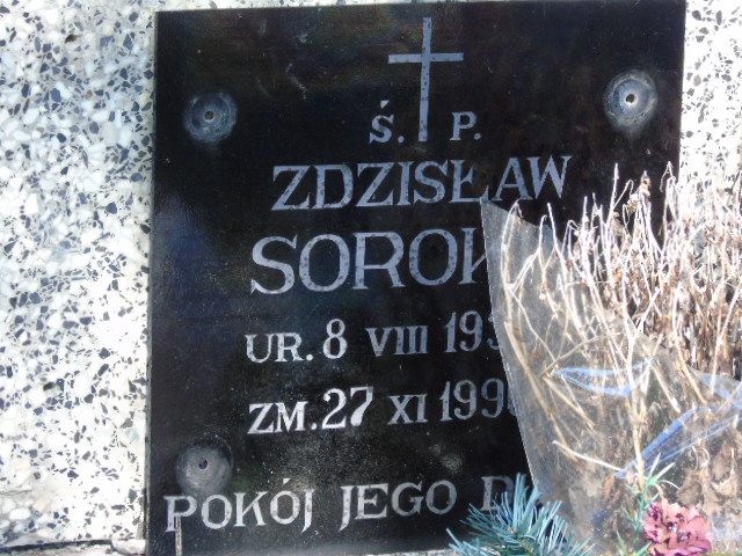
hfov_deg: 9.3
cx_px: 371
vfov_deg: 7.0
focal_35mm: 212
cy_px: 278
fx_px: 4544
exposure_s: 1/125
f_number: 4.7
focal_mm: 38
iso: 400
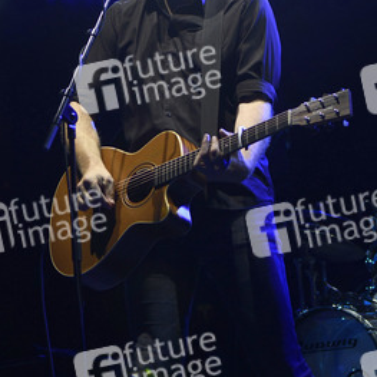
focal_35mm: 106
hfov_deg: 16.4
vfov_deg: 16.4
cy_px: 152
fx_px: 1306
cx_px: 189
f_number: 4
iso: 1600
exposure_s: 1/800
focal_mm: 55
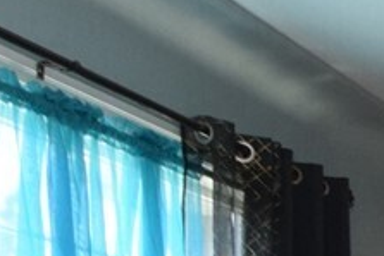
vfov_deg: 10.5
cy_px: 594
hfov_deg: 12.3
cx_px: 1025
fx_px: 1217
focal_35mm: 114
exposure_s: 1/125
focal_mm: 10
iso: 800
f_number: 5.6
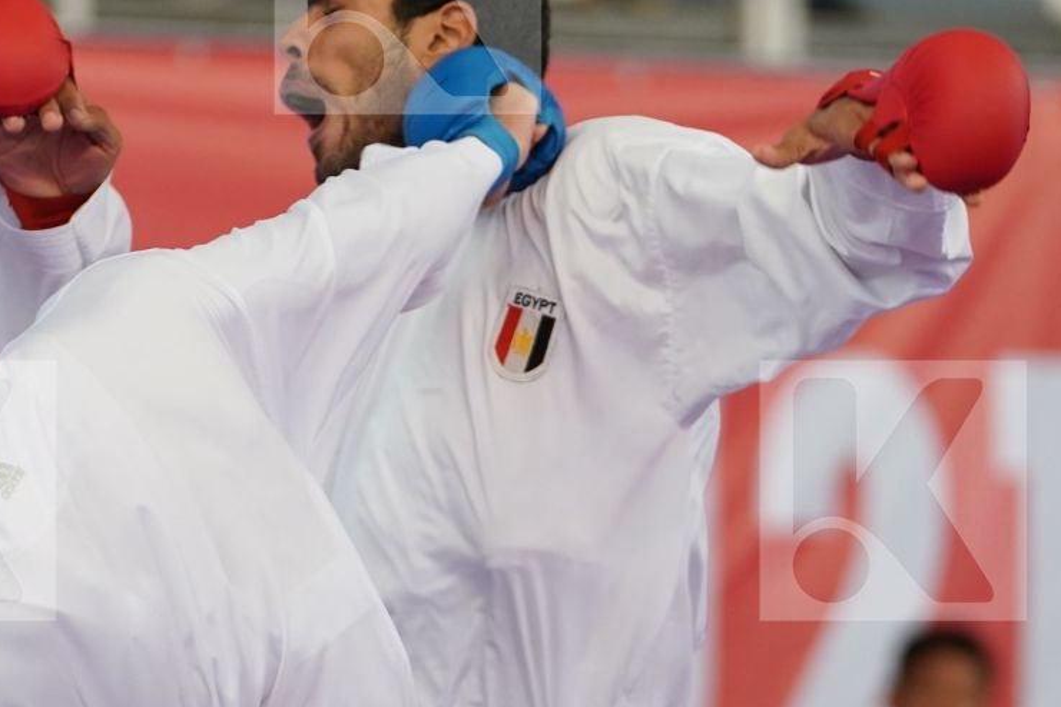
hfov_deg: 5.4
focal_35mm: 384
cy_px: 491
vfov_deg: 3.6
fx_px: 11316
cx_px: 408
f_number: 2.8
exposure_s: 1/1000
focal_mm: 158
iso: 1250
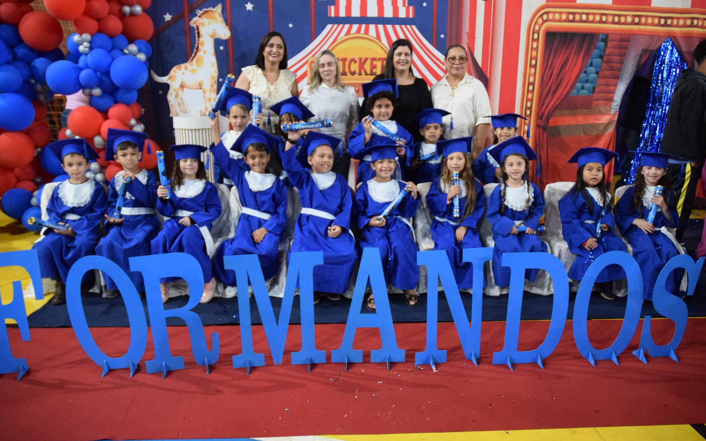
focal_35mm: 28
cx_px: 356
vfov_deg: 44.5
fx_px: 539
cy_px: 202
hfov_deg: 66.5
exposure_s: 1/60
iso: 2800
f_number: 3.5
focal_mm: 18
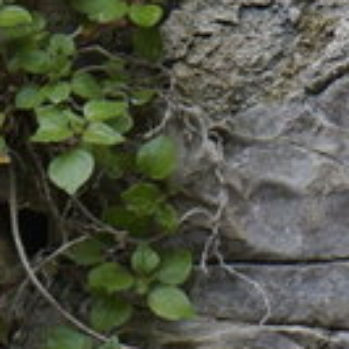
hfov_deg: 3.2
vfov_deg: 3.3
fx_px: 6102
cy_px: 388
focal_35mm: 535
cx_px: 1380
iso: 400
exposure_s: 1/160
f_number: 5.6
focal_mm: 70
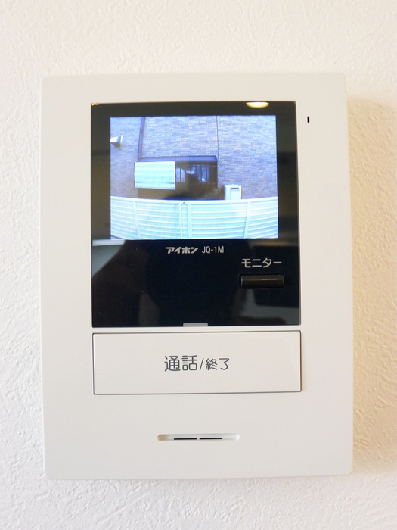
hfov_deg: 29.1
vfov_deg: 38.2
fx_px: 765
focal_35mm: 50
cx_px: 198
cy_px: 265
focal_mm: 10.7
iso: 400
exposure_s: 1/50
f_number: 2.7
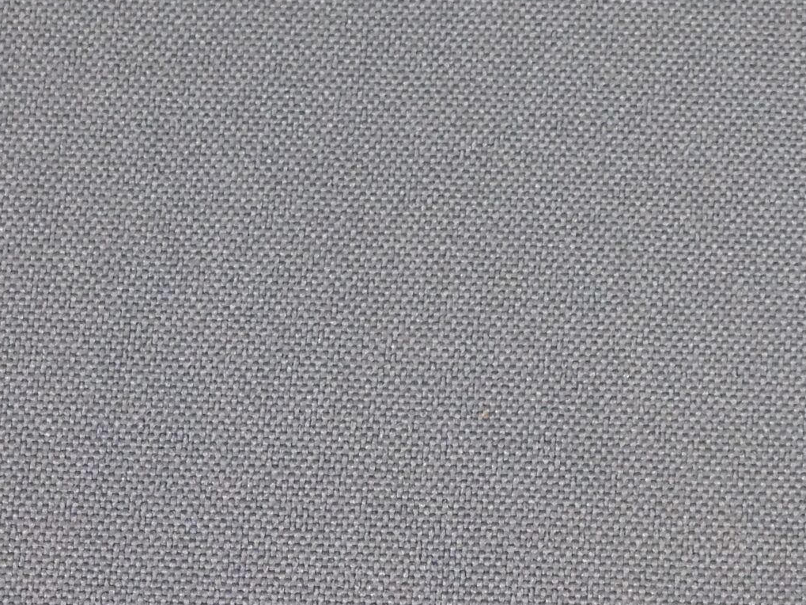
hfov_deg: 6.8
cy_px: 743
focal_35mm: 289
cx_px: 918
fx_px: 6728
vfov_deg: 5.1
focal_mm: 20.3
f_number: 4.8
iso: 800
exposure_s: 1/6
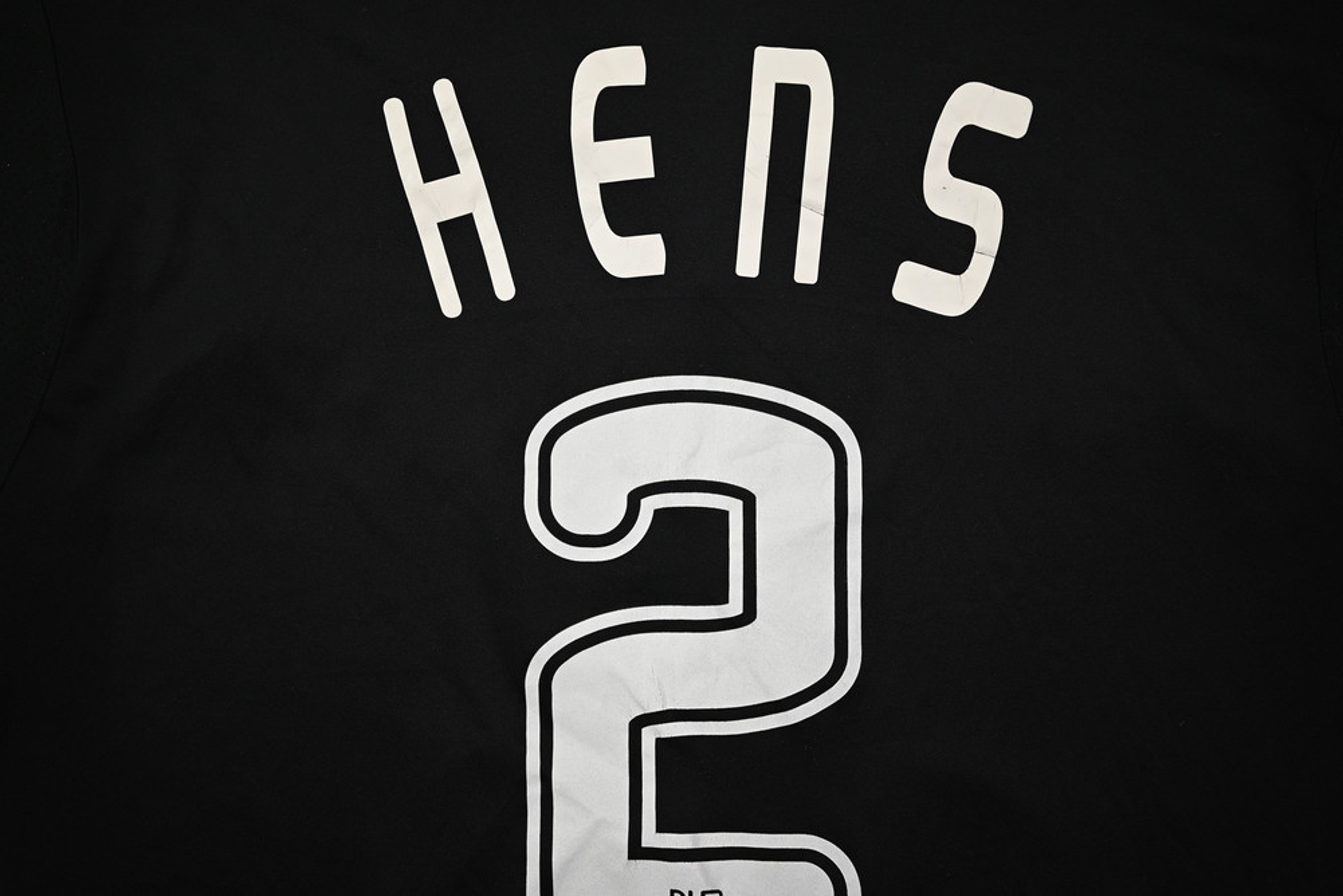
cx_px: 672
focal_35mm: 36
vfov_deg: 36.9
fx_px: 1343
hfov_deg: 53.1
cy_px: 448
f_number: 5
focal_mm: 36
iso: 200
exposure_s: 1/125
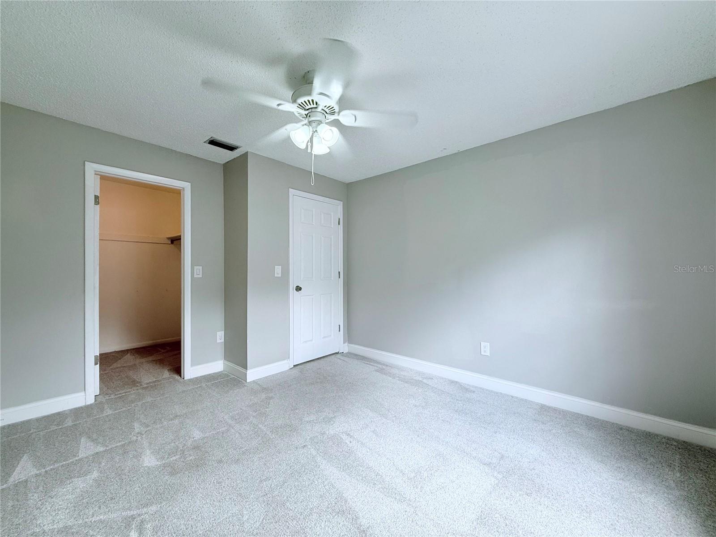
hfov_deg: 102.1
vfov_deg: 85.7
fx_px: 290
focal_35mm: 14
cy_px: 268
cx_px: 358
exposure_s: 1/120
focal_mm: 2.22
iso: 80
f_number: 2.2
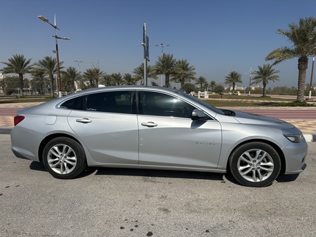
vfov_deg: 56.8
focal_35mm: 24
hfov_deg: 71.6
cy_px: 118
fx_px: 219
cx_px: 158
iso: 80
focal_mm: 6.86
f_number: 1.78
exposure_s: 1/10753
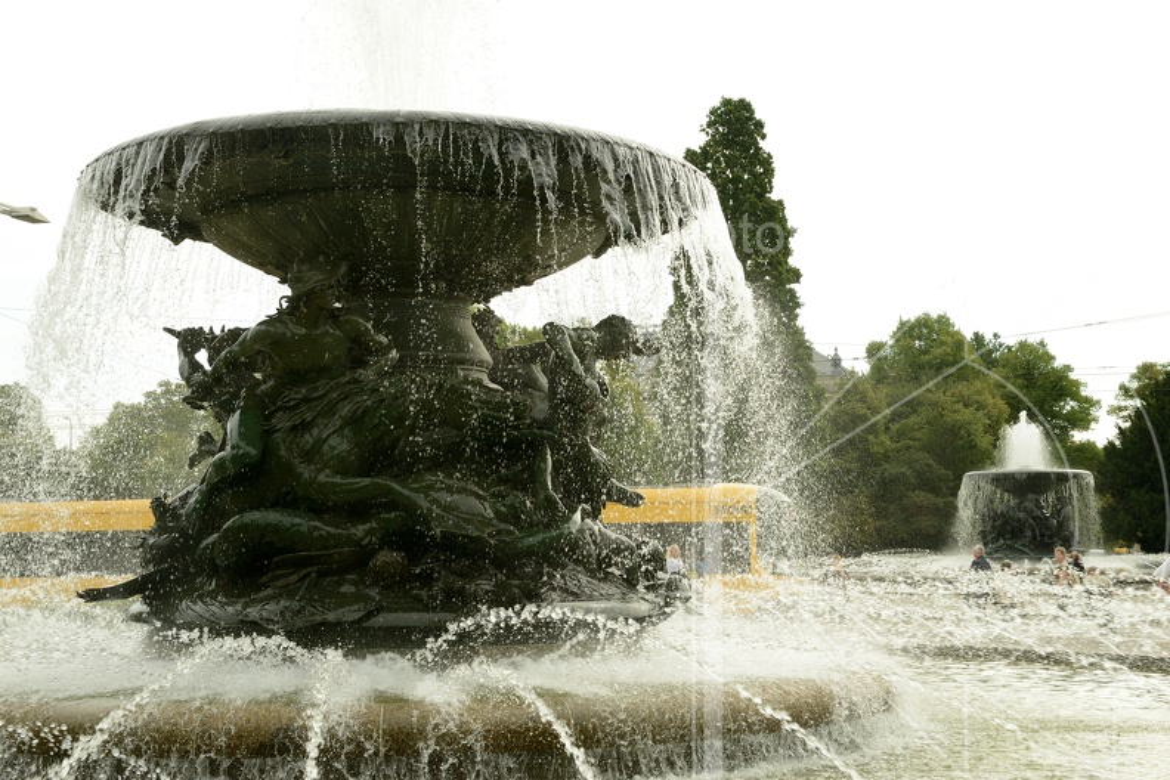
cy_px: 390
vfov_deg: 27.0
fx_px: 1625
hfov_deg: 39.6
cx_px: 585
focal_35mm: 50
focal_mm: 50
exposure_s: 1/400
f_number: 9
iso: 500
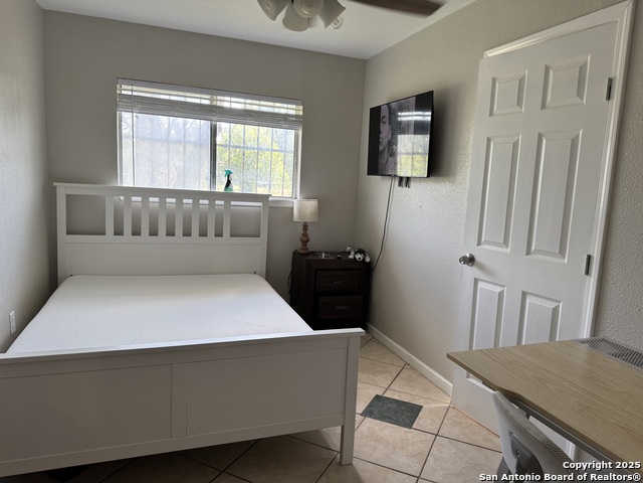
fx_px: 446
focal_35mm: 24
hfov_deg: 71.6
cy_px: 242
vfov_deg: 56.8
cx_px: 322
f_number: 1.78
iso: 125
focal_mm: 6.76
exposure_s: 1/120
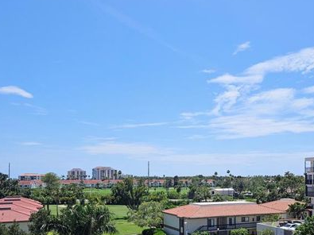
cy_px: 160
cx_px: 212
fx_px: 372
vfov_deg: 34.7
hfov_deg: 45.0
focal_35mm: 41
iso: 25
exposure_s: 1/3483
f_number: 1.8
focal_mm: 5.4
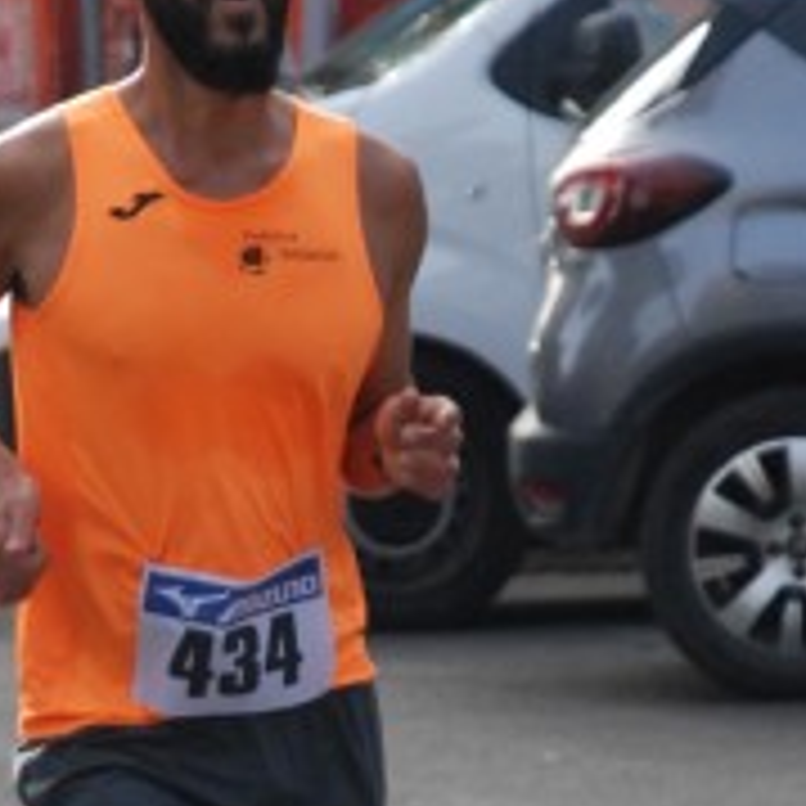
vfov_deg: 5.8
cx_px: 371
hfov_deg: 5.8
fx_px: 7903
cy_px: 644
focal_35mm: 300
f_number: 5.6
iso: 1000
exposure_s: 1/640
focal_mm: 70
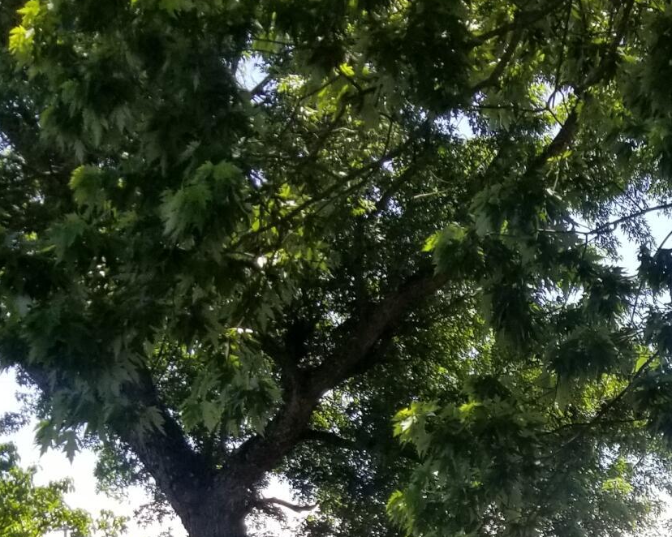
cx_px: 838
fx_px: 1829
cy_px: 720
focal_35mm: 92
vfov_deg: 15.8
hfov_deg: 19.4
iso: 50
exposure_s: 1/1006
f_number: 1.7
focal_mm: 4.25
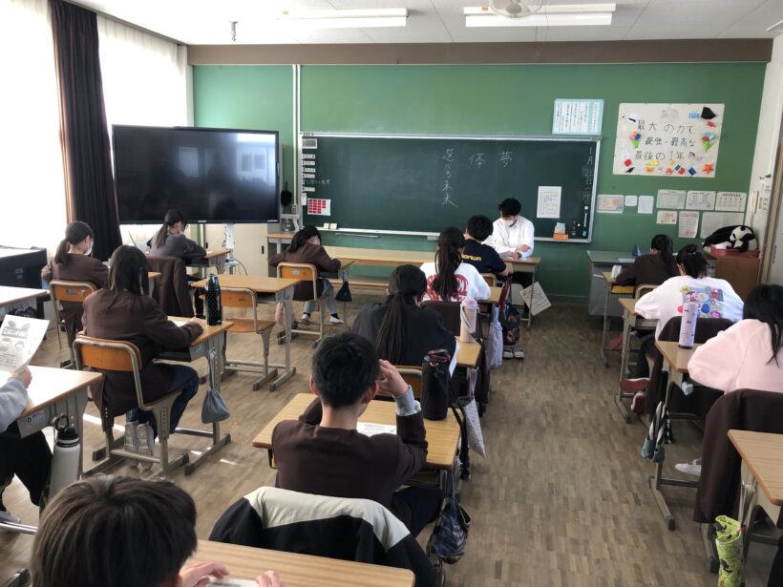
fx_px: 633
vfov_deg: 49.7
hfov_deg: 63.4
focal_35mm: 28
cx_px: 392
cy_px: 294
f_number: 1.8
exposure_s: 1/40
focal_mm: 3.99
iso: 25
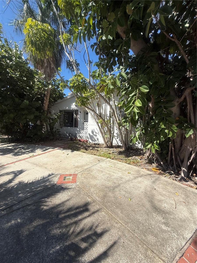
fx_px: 106
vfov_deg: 102.1
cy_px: 132
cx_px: 98
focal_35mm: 14
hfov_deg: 85.7
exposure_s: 1/2024
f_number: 2.2
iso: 50
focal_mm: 2.22
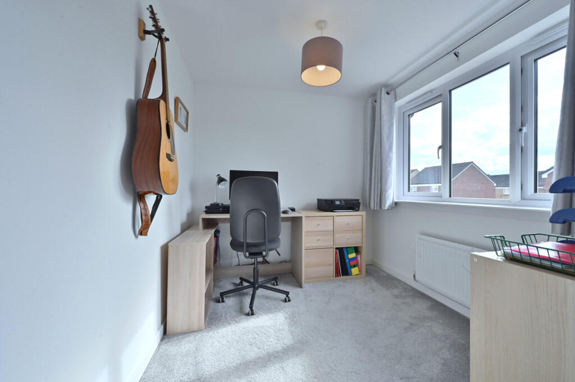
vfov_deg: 81.1
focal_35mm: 14
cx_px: 288
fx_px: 223
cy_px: 191
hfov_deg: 104.3
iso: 2500
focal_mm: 14
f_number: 13
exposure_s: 1/500
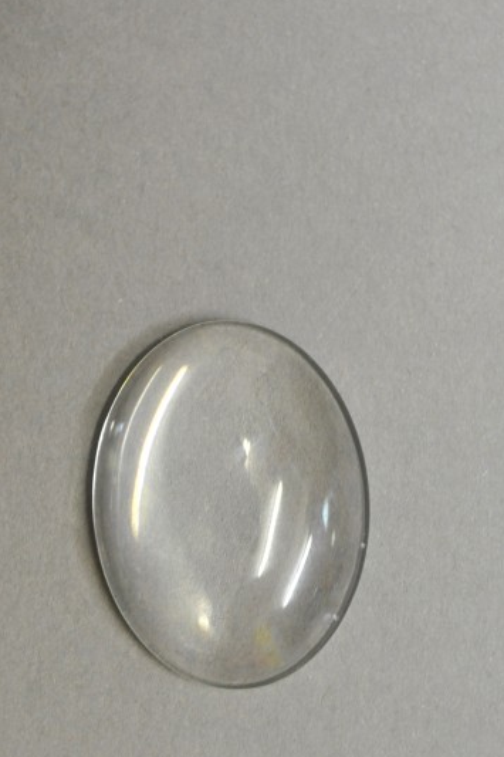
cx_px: 217
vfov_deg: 25.6
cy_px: 491
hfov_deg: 17.3
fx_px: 1655
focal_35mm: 79
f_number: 3.5
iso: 800
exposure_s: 1/50
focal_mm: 35
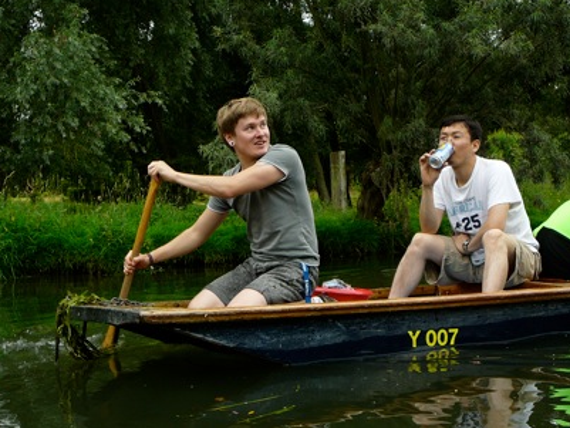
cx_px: 277
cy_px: 202
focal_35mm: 57
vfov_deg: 25.7
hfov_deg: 33.8
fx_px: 939
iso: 80
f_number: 3.4
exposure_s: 1/160
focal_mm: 7.8
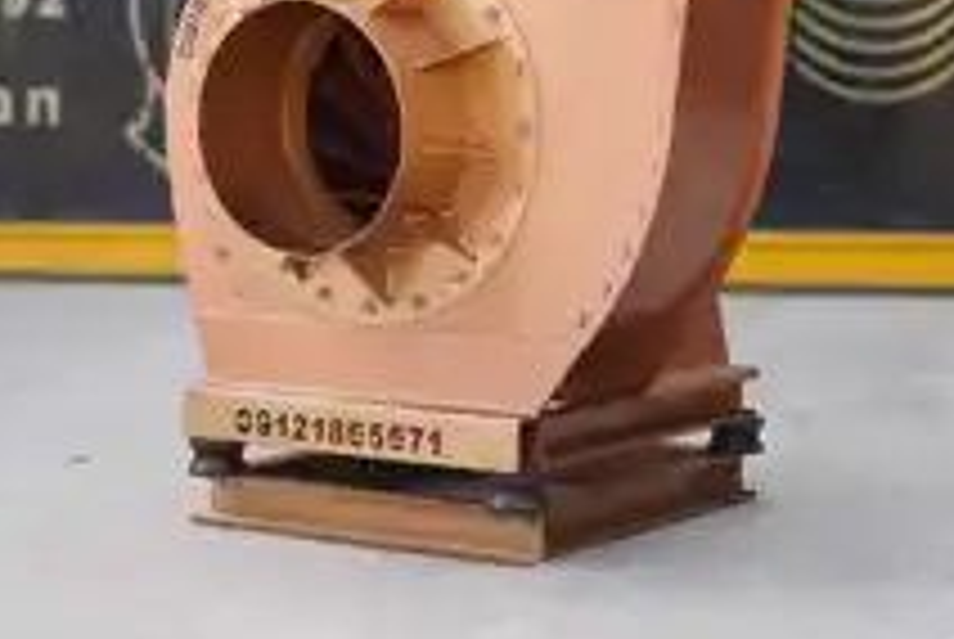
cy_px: 104
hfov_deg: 19.2
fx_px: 2813
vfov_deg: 12.9
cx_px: 500
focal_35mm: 106
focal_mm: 50
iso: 200
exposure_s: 1/2000
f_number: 3.2
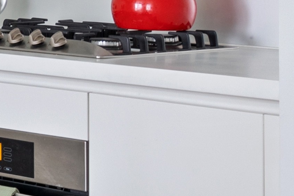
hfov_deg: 9.4
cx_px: -516
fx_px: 1495
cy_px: -91
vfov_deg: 7.4
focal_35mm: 183
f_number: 8
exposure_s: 6
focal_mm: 20
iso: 200
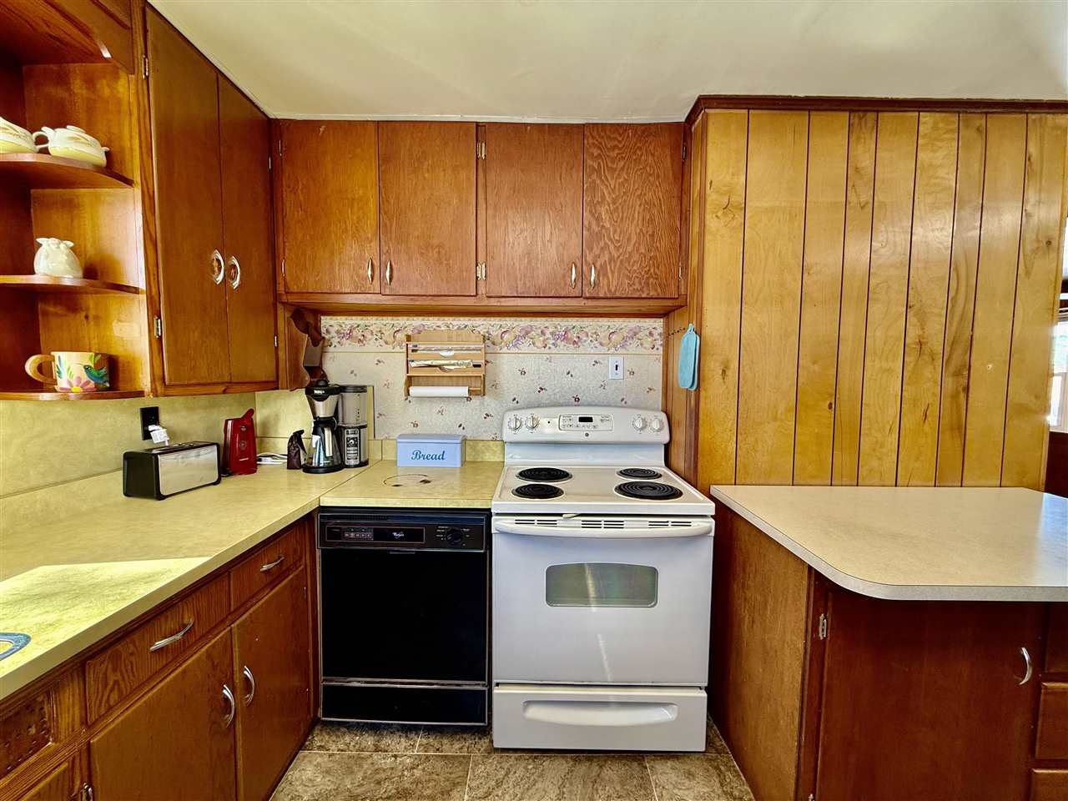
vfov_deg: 85.7
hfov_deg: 102.1
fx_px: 432
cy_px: 400
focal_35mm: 14
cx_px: 534
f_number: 2.2
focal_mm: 2.22
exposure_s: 1/121
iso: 125
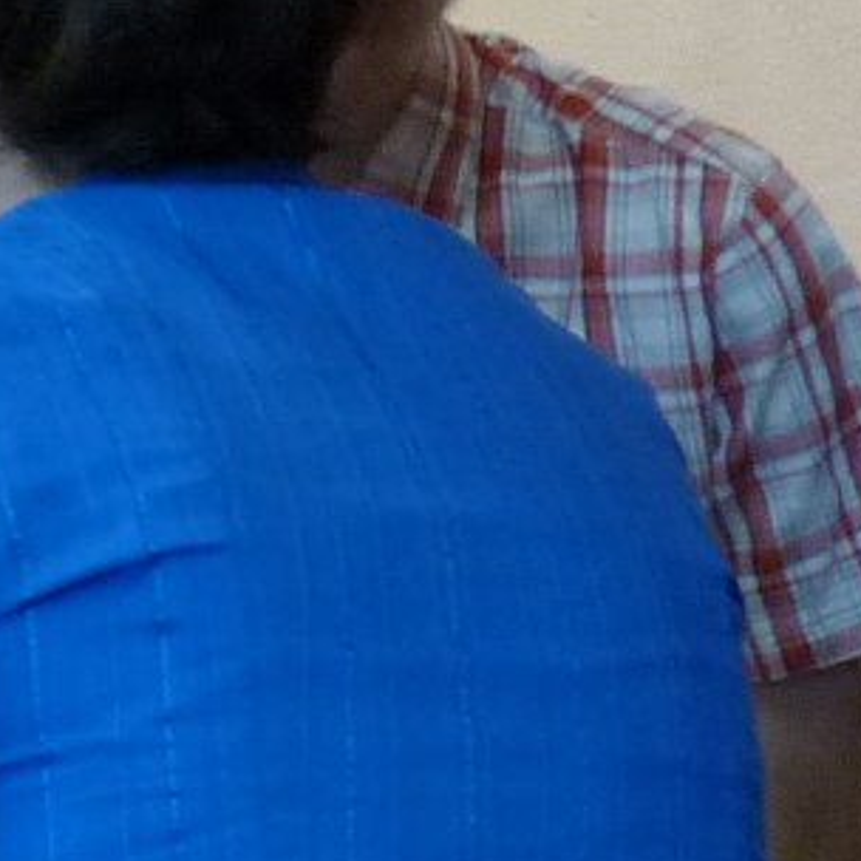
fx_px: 4531
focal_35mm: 161
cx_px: -1071
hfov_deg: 9.8
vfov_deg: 10.8
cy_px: 289
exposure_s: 1/30
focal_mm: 4.8
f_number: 2.8
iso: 250
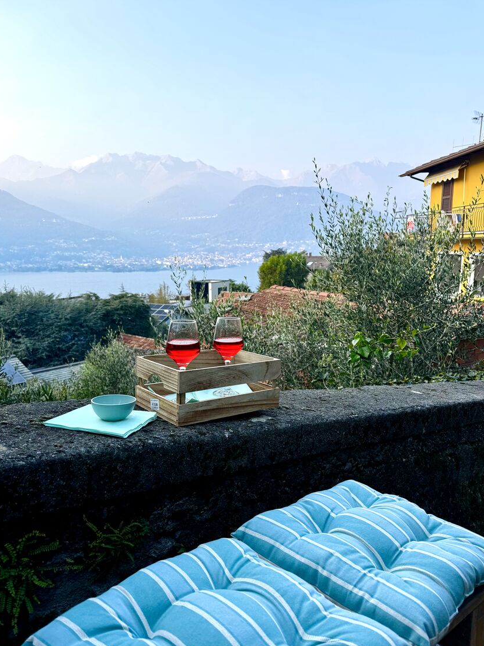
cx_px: 237
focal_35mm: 25
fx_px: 466
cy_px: 335
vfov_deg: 69.4
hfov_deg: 54.9
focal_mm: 6.76
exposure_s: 1/1076
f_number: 1.78
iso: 80
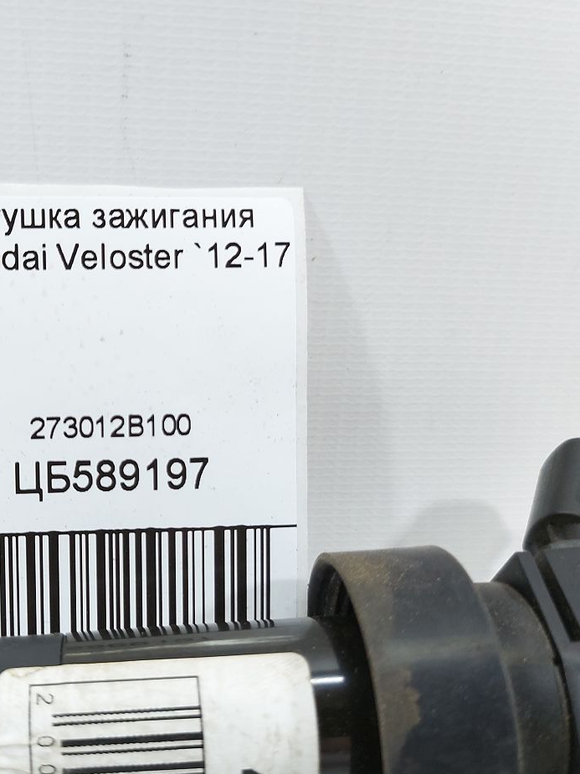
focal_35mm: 36
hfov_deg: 38.2
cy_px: 377
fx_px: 805
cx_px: 115
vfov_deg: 51.4
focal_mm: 5.23
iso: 80
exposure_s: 1/50
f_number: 1.8
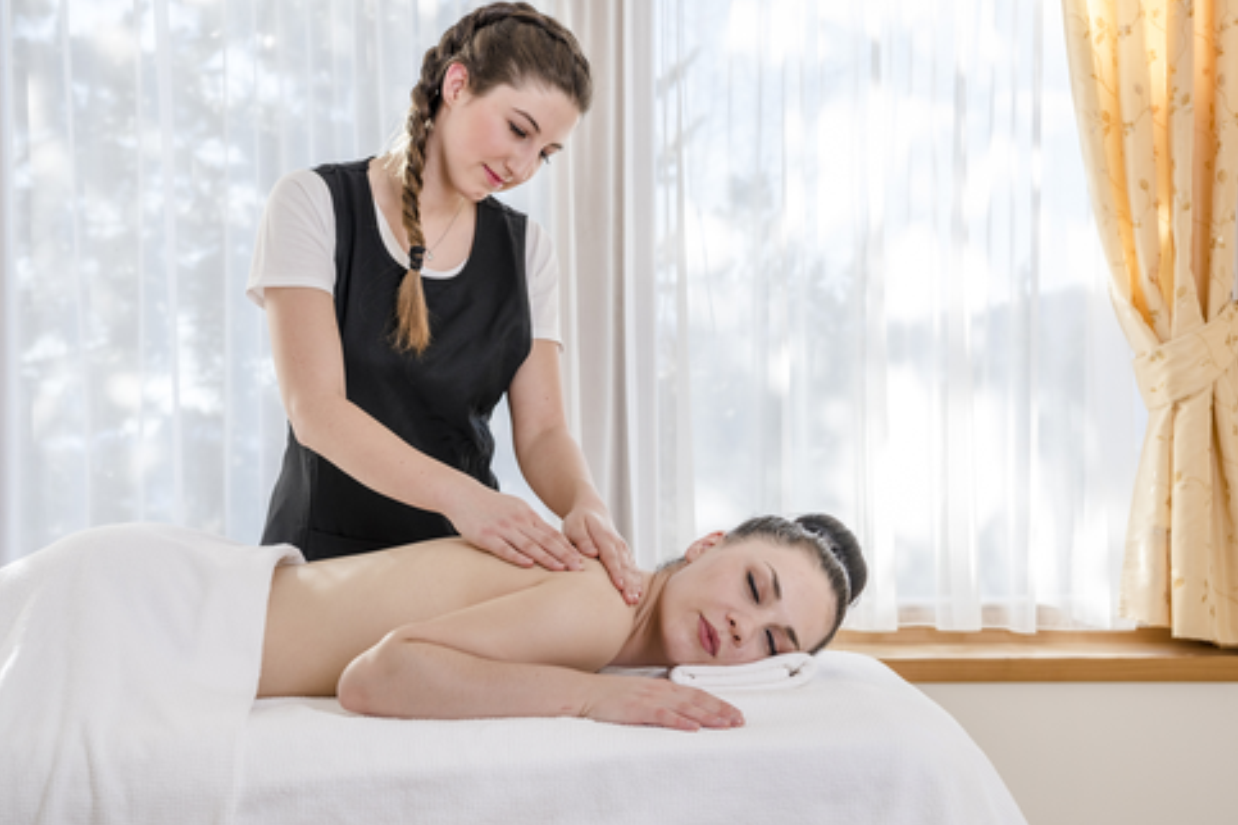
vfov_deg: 23.4
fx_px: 1994
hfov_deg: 34.5
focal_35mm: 58
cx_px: 618
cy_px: 415
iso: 80
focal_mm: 56
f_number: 5.6
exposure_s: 1/60
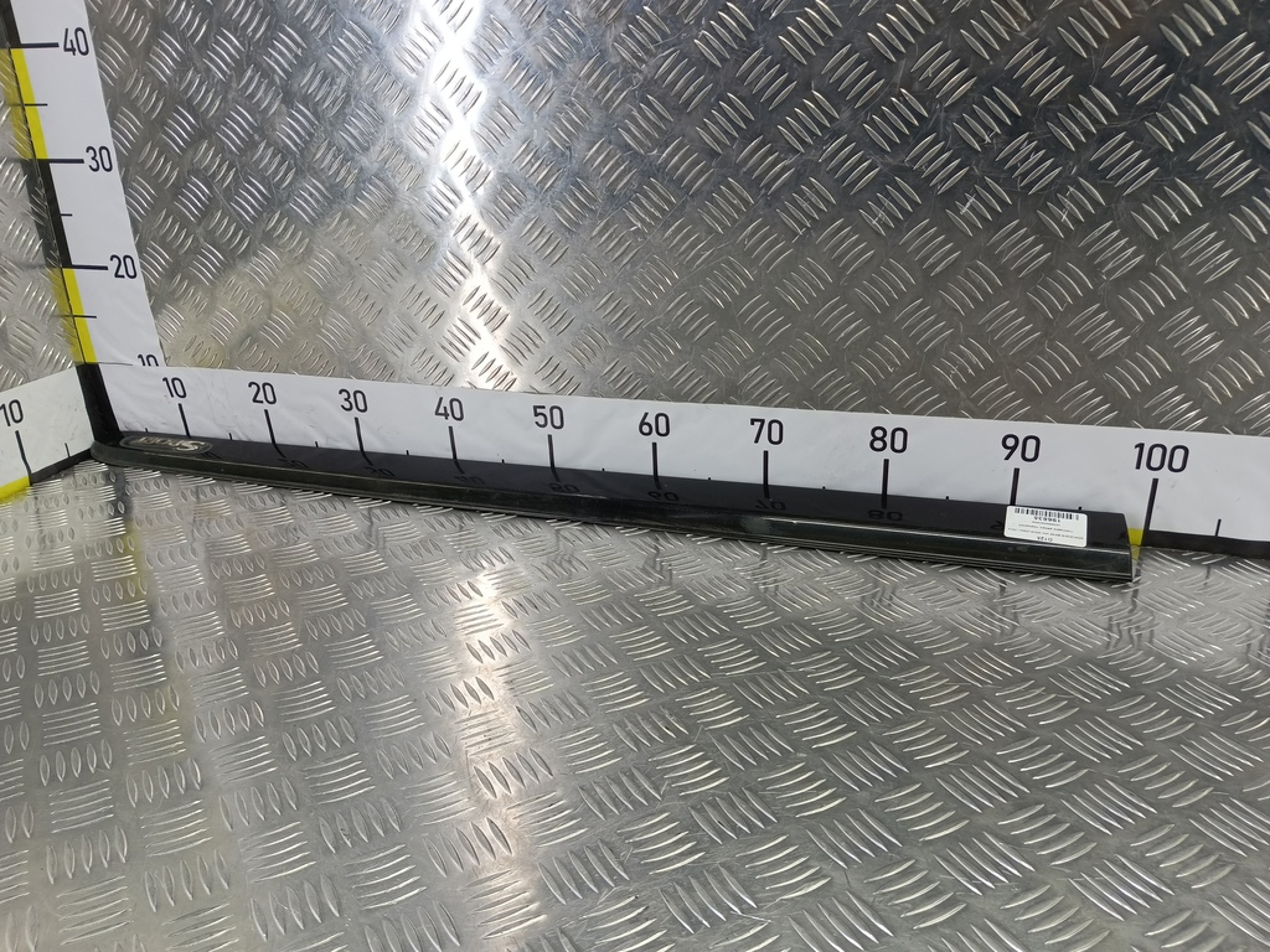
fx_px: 844
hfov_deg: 73.9
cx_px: 635
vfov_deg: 58.9
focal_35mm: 23
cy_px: 476
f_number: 1.6
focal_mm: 4.11
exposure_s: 1/50
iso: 117
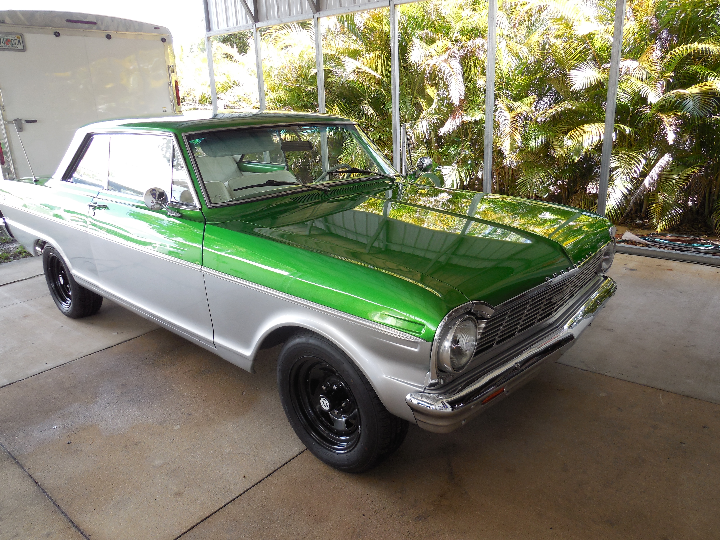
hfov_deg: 69.4
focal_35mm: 25
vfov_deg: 54.9
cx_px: 360
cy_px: 270
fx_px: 520
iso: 125
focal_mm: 4.5
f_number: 3.1
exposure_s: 1/80
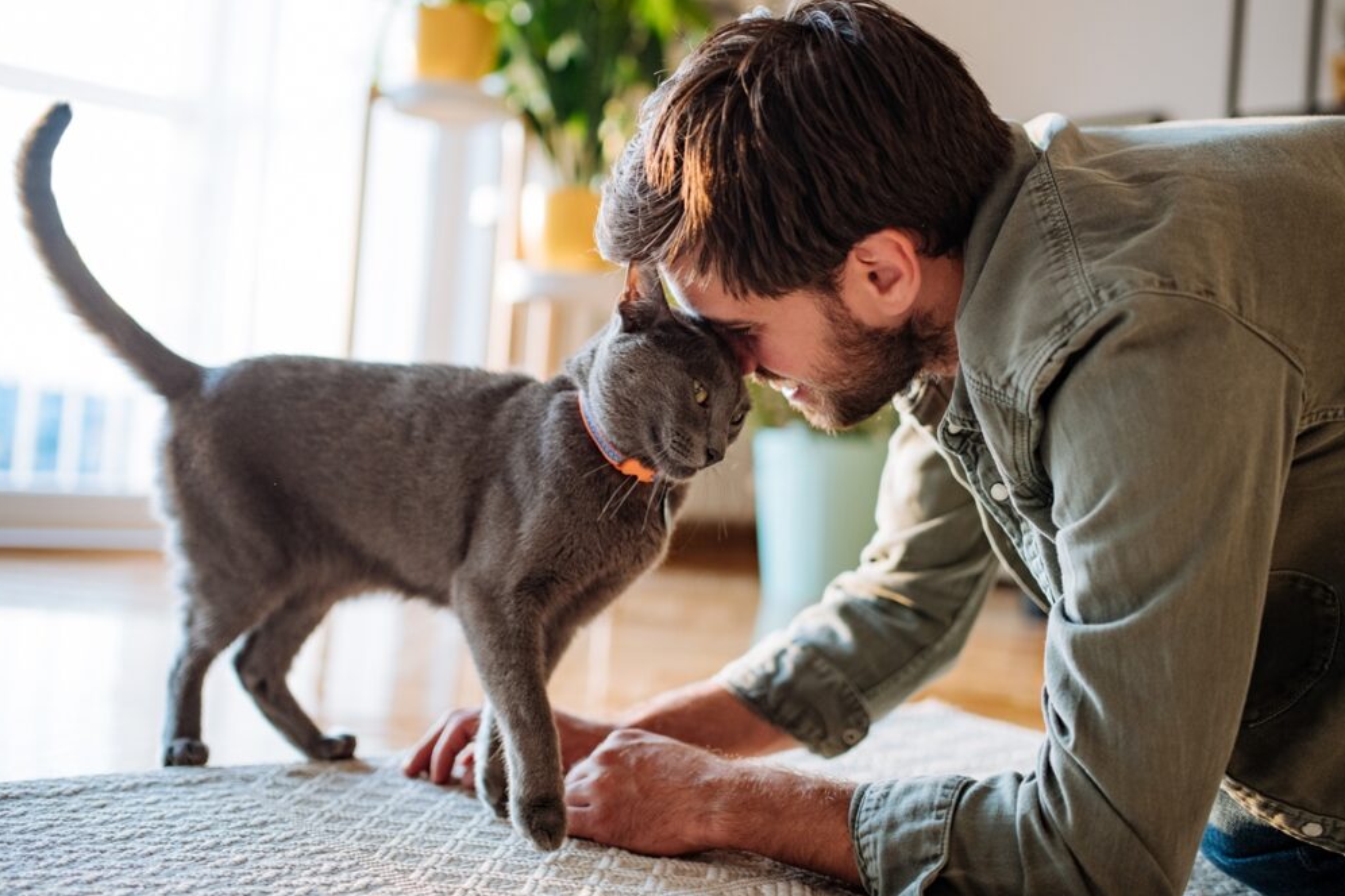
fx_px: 1345
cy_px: 439
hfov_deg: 53.1
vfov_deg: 36.9
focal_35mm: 36
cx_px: 685
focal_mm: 35
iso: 320
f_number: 1.8
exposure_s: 1/320
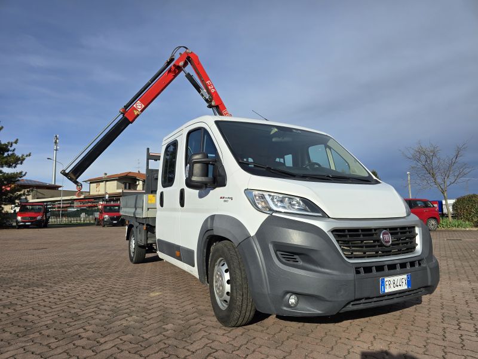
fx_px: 318
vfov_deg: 58.9
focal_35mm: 23
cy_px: 180
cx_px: 239
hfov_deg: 73.9
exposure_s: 1/1087
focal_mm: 6.3
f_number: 1.7
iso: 12
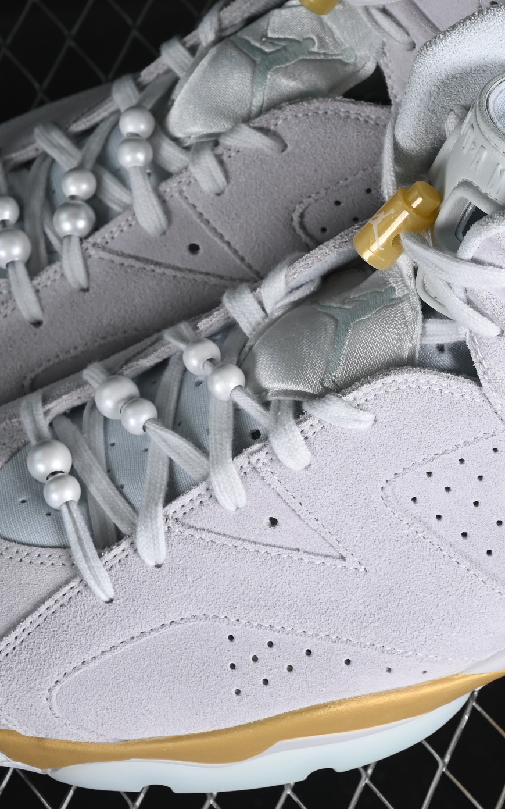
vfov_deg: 13.7
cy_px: 287
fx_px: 3370
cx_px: 372
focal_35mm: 153
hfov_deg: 8.6
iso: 160
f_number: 7.1
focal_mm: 50
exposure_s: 1/80
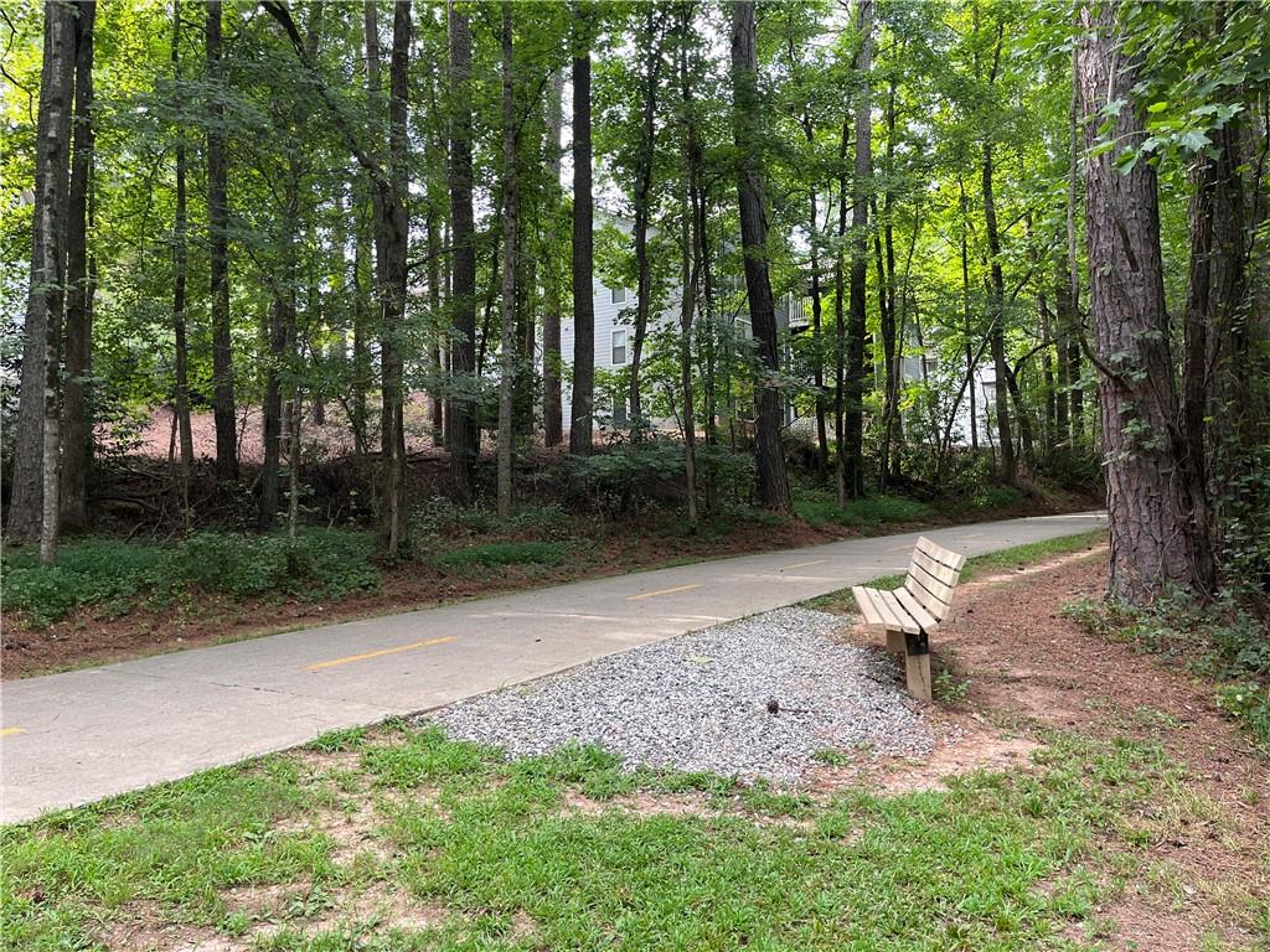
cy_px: 476
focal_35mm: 26
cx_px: 635
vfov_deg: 53.1
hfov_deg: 67.3
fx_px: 954
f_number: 1.6
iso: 100
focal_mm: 5.1
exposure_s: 1/121
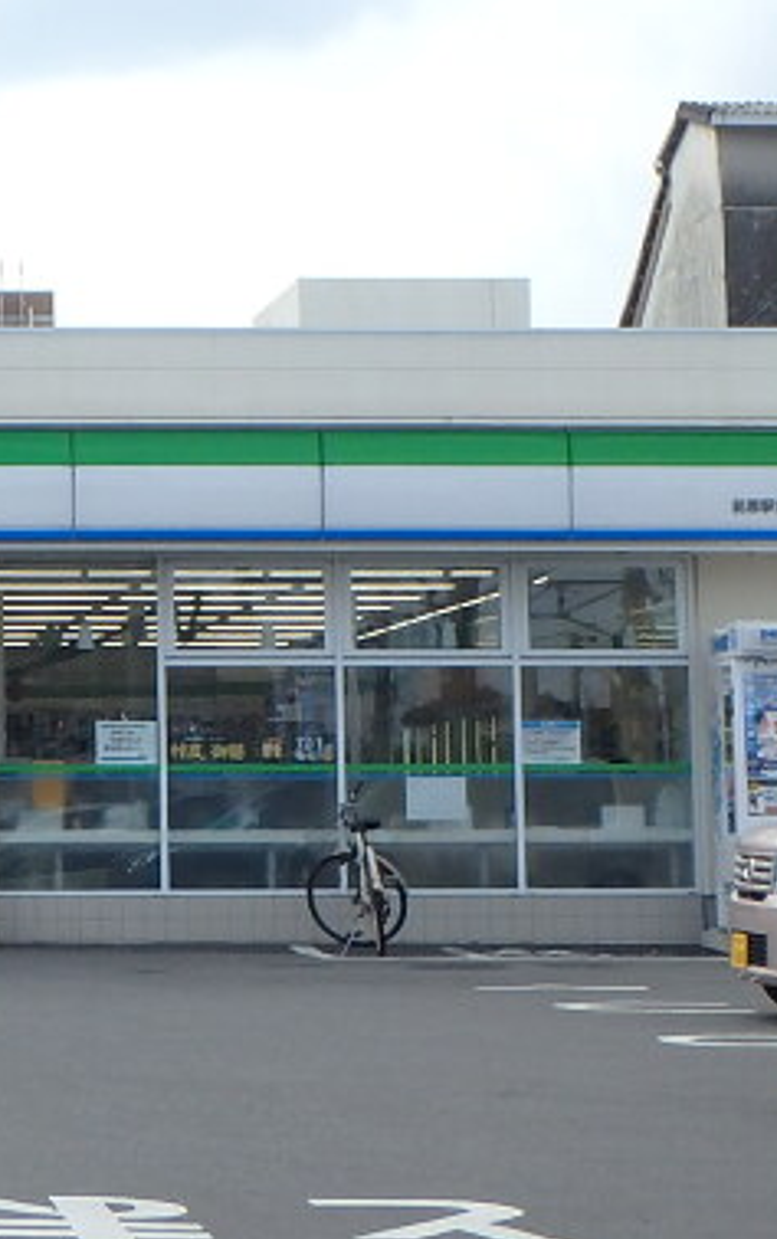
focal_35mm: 120
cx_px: -190
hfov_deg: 10.7
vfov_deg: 17.2
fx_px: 4056
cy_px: 187
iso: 125
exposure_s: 1/320
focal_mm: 8.1
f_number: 5.2
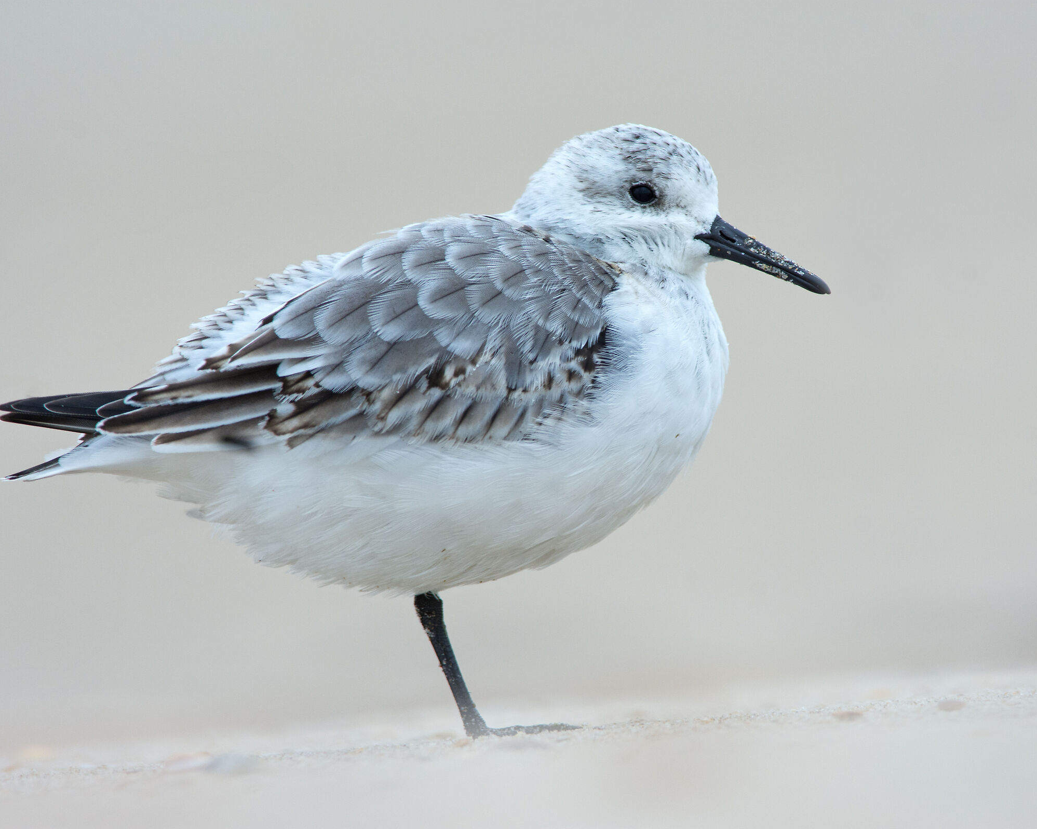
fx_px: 25961
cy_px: 414
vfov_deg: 1.8
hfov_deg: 2.3
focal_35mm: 846
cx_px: 565
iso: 250
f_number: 9
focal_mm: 500
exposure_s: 1/250
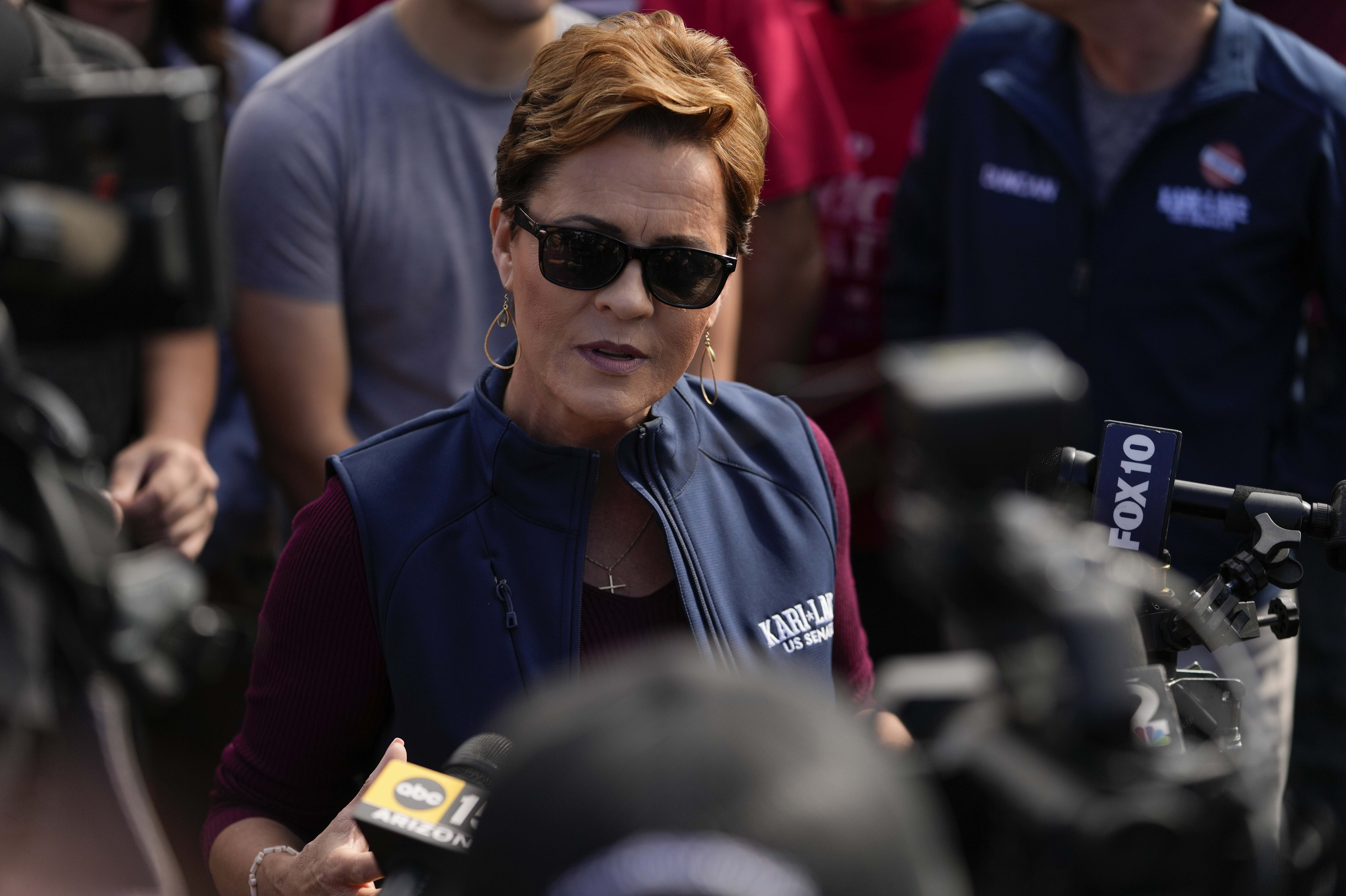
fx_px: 3888
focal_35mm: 104
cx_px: 673
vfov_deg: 13.2
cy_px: 448
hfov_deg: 19.6
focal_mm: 104
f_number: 2.8
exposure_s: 1/3200
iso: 320
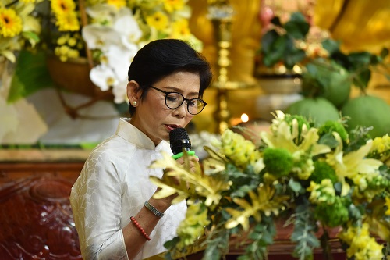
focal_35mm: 170
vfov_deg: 8.1
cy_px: 130
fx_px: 1841
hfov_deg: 12.1
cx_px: 195
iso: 2500
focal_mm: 170
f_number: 2.8
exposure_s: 1/200
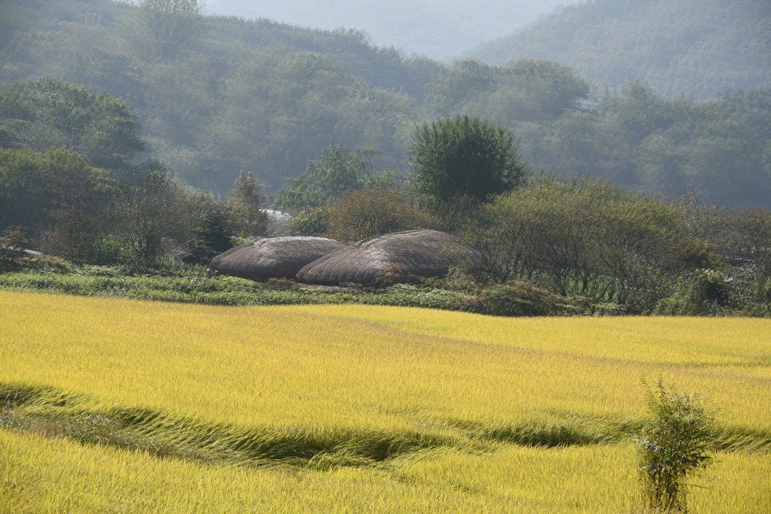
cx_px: 386
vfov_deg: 10.2
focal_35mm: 135
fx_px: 2891
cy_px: 257
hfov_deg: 15.2
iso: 400
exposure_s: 1/800
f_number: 7.1
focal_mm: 135
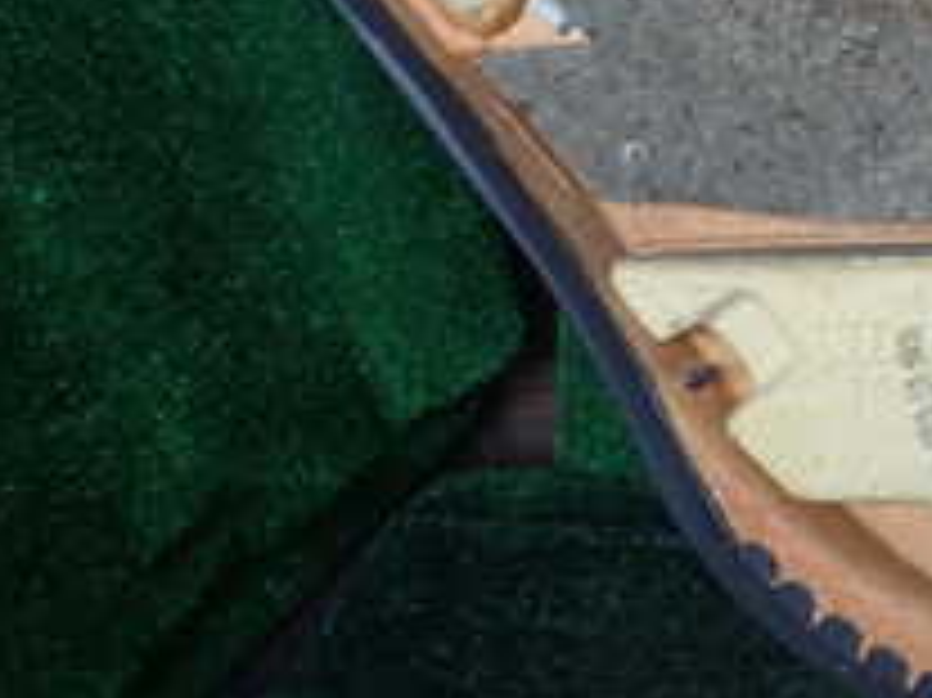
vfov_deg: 16.4
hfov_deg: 20.7
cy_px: -81
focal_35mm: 87
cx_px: 1184
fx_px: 2341
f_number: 2.3
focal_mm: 5.4
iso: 125
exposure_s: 1/60
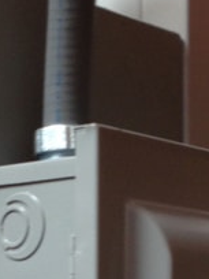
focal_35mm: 162
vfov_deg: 12.1
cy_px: 278
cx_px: 134
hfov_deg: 9.2
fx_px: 1304
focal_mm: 4.13
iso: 80
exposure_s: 1/20
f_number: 2.4
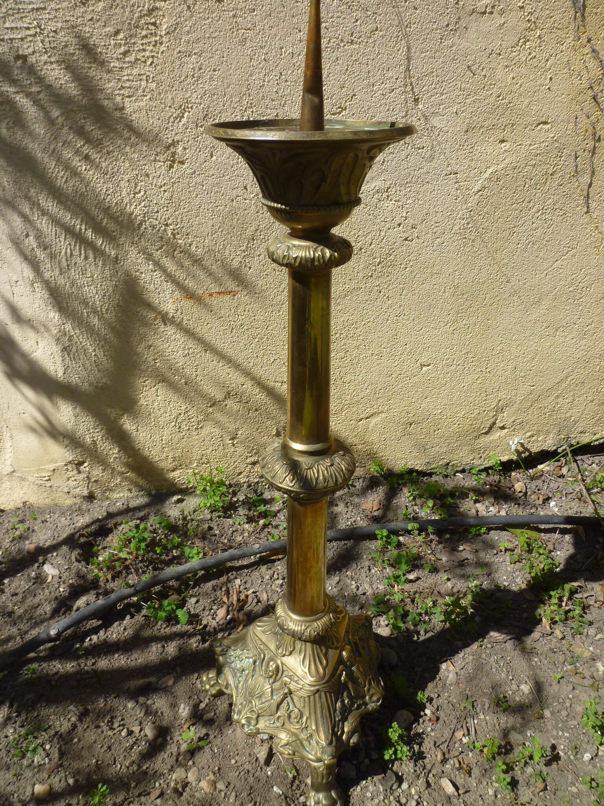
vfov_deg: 69.4
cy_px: 403
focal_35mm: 25
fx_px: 582
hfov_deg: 54.9
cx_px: 302
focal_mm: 4.5
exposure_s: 1/500
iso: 80
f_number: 4.5
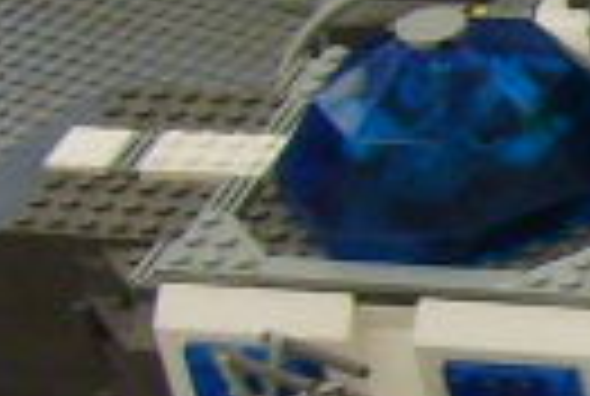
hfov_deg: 6.3
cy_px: 432
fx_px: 4665
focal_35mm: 284
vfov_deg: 4.9
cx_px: 2072
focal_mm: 5.8
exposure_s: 1/30
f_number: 2.8
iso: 100
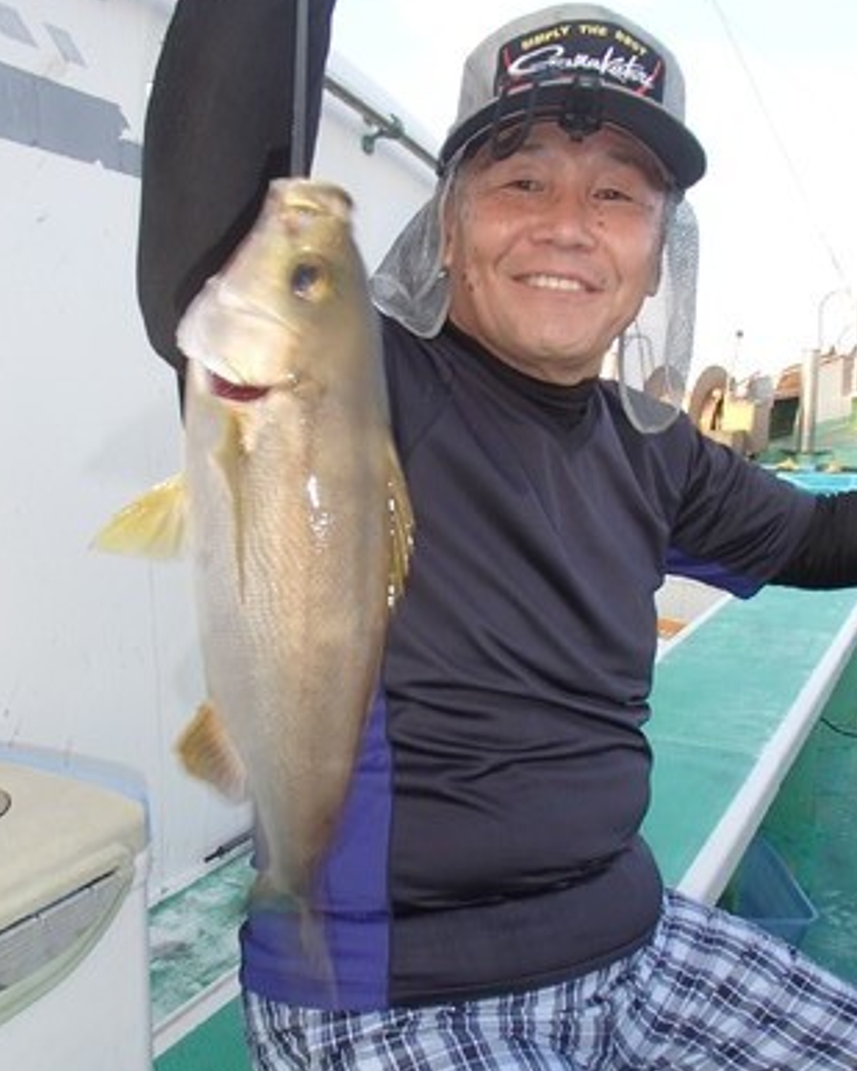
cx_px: 399
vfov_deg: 52.7
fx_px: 1078
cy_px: 602
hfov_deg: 43.3
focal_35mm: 34
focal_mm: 5
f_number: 3.9
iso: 100
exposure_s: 1/100
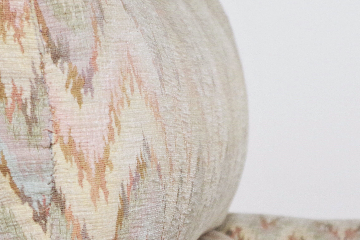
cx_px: 170
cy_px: 96
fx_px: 1410
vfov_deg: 9.7
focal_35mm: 141
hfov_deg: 14.6
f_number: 4.5
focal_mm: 37.5
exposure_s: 1/80
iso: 400
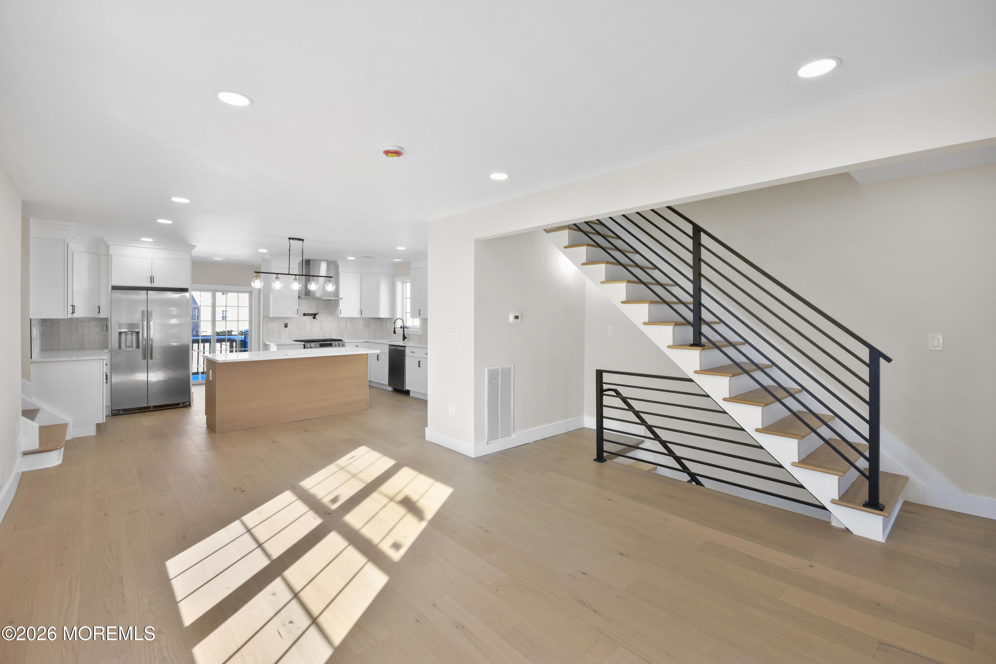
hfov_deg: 100.4
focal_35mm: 15
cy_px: 332
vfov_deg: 77.3
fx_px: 415
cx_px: 498
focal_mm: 10
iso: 250
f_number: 8
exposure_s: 1/15
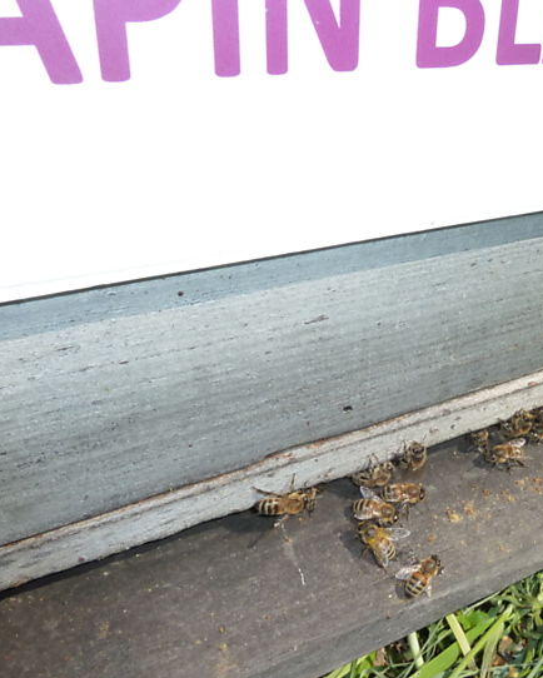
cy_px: 315
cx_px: 419
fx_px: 723
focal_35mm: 36
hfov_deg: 39.8
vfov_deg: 50.2
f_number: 5.6
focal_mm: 4.1
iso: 125
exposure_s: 1/500
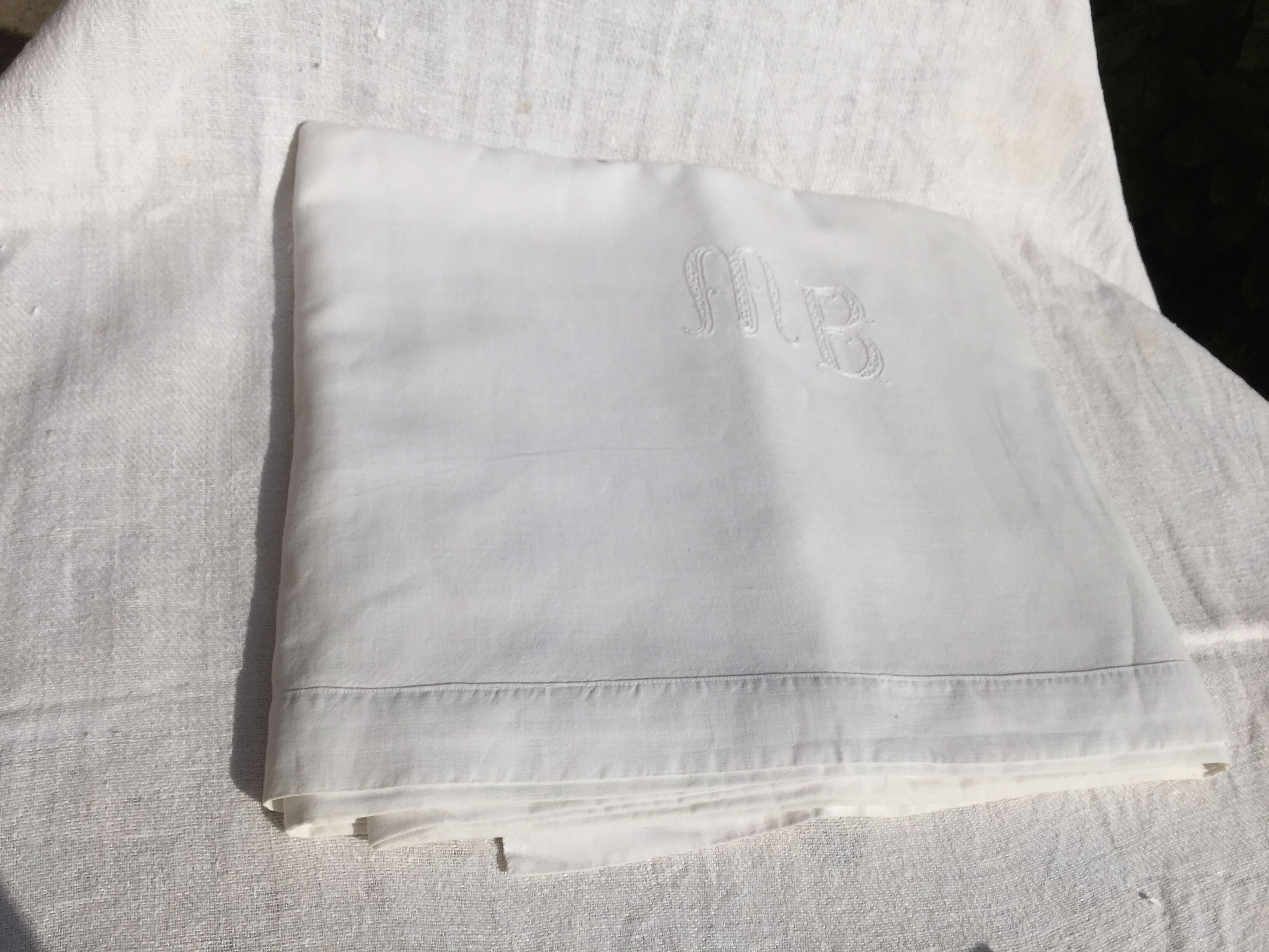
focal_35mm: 29
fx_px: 1063
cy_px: 476
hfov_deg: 61.7
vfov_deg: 48.2
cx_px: 634
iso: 32
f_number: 2.2
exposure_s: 1/9901
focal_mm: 4.15
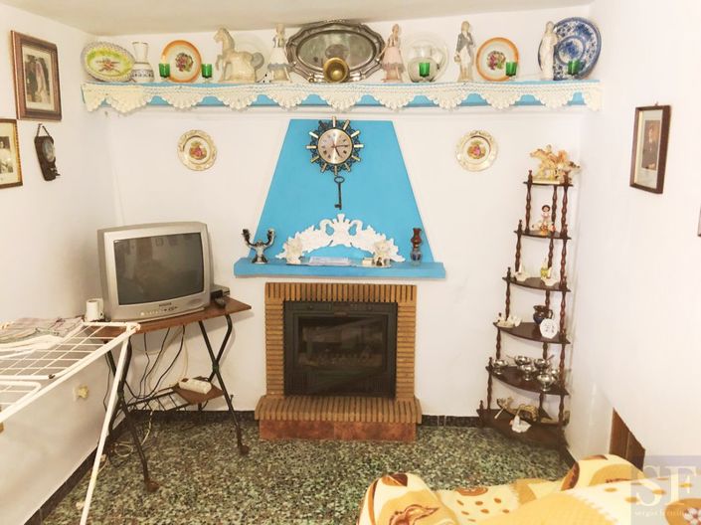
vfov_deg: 49.7
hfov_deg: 63.5
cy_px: 262
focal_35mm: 28
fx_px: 567
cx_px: 350
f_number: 1.8
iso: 100
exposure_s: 1/13
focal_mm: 3.99
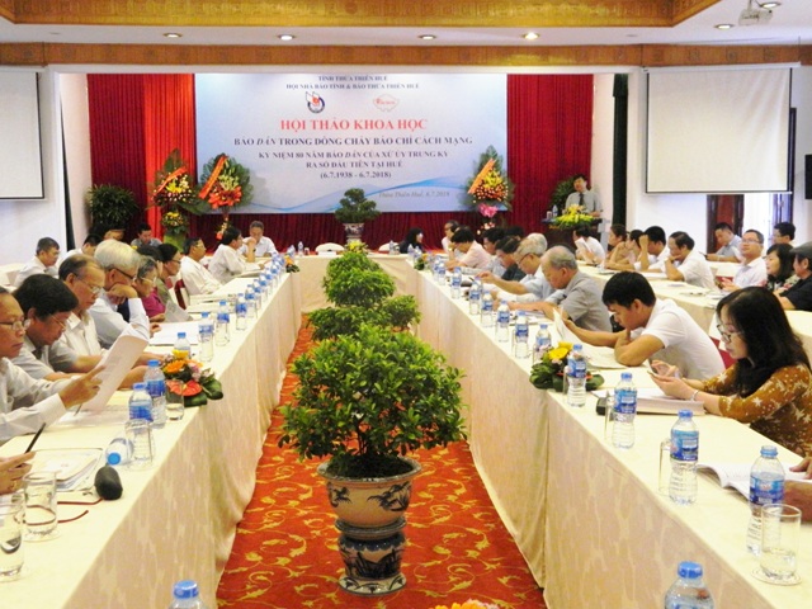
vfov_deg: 35.1
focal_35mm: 41
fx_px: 962
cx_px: 406
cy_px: 304
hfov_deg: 45.8
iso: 400
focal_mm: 7.3
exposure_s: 1/25
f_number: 3.5
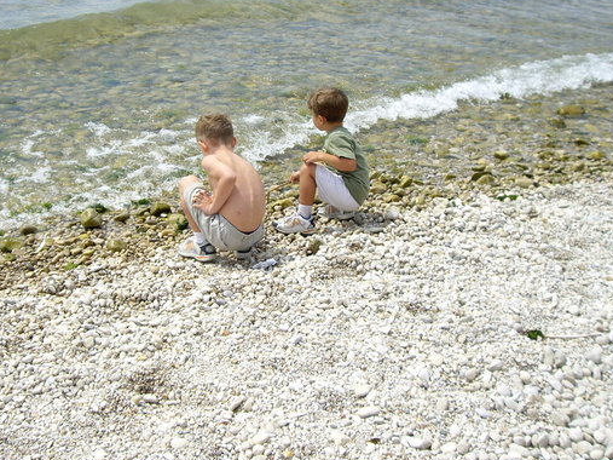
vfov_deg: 30.1
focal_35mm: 48
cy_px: 176
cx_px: 251
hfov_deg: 39.5
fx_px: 850
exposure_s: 1/320
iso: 50
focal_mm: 6.2
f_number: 4.3
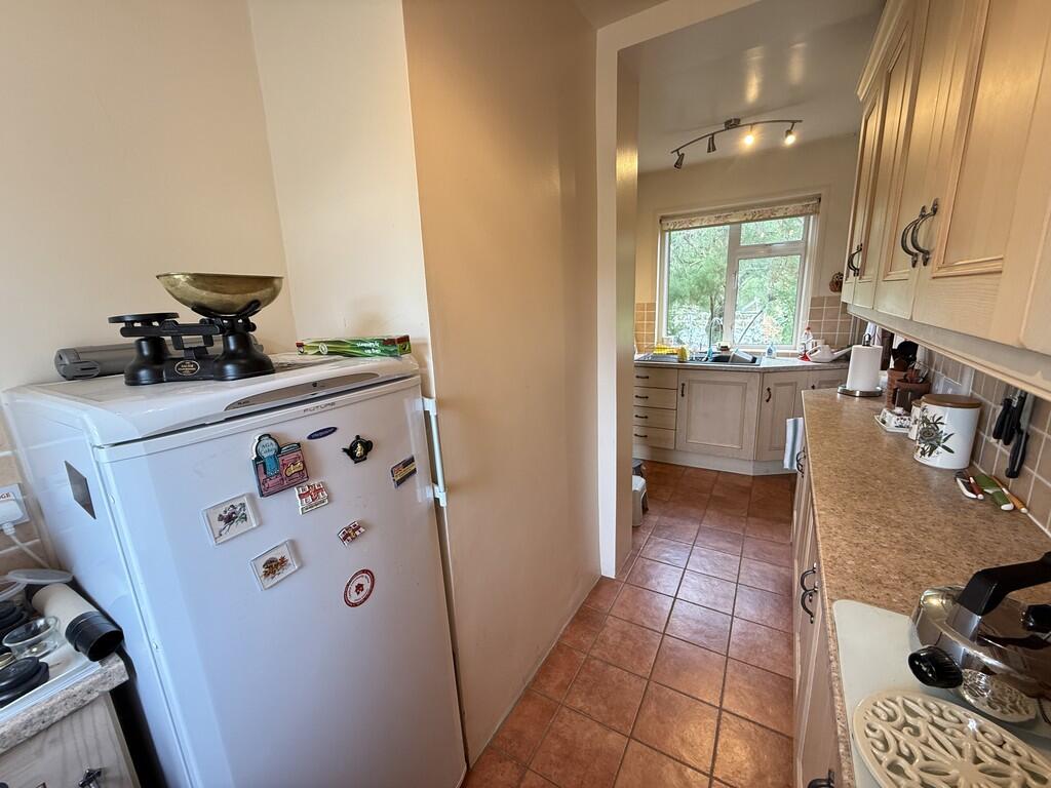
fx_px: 425
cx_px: 526
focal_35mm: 14
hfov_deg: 102.1
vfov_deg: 85.7
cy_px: 394
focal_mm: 2.22
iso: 200
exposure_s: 1/100
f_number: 2.2
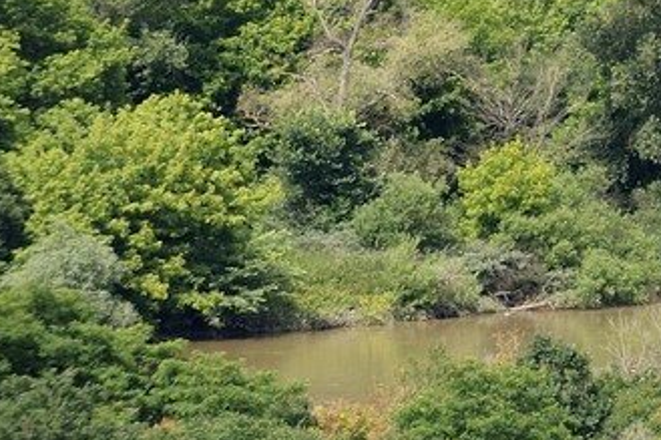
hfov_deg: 2.2
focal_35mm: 925
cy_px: -356
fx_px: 16975
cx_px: 1597
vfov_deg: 1.5
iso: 400
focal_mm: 190
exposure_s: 1/400
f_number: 8
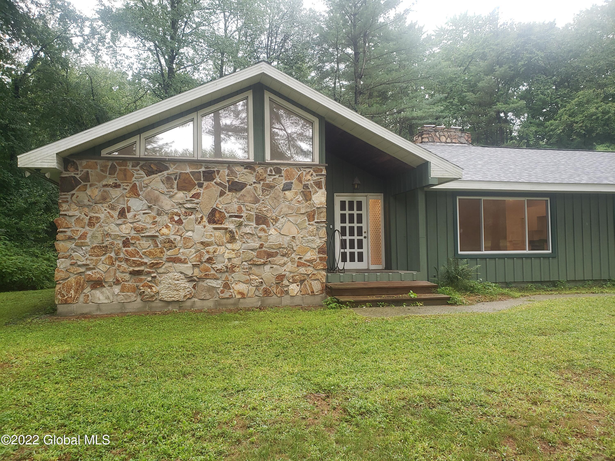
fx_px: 462
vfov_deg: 53.1
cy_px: 230
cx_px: 308
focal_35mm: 26
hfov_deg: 67.3
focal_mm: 4.3
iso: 125
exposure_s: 1/60
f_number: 2.4
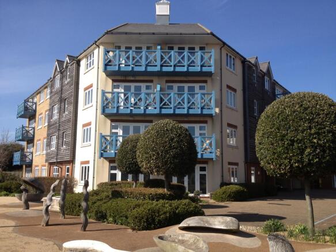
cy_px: 126
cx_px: 168
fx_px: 340
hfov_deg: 52.6
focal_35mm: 35
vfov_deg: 40.7
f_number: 2.4
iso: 50
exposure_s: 1/1242
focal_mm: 4.28
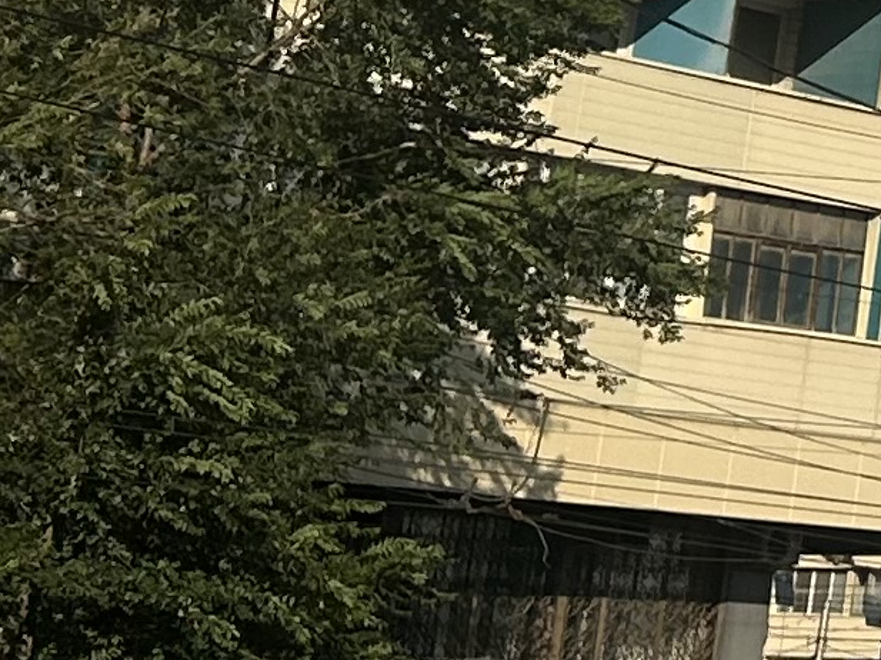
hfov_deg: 9.9
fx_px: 4324
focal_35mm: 170
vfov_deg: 8.2
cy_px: -741
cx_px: 2236
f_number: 1.5
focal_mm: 5.7
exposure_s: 1/6993
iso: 50
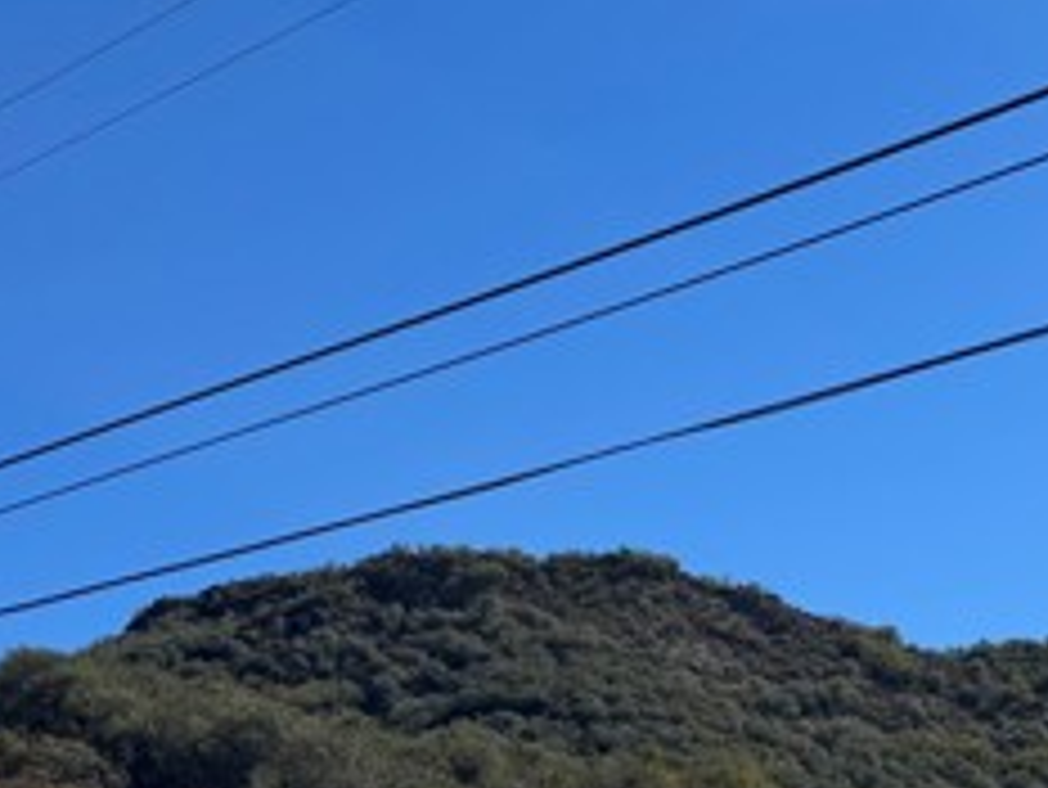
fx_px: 1999
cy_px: 716
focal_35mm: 66
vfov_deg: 21.7
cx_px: 882
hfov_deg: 28.6
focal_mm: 6.76
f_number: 1.78
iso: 80
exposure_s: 1/5348
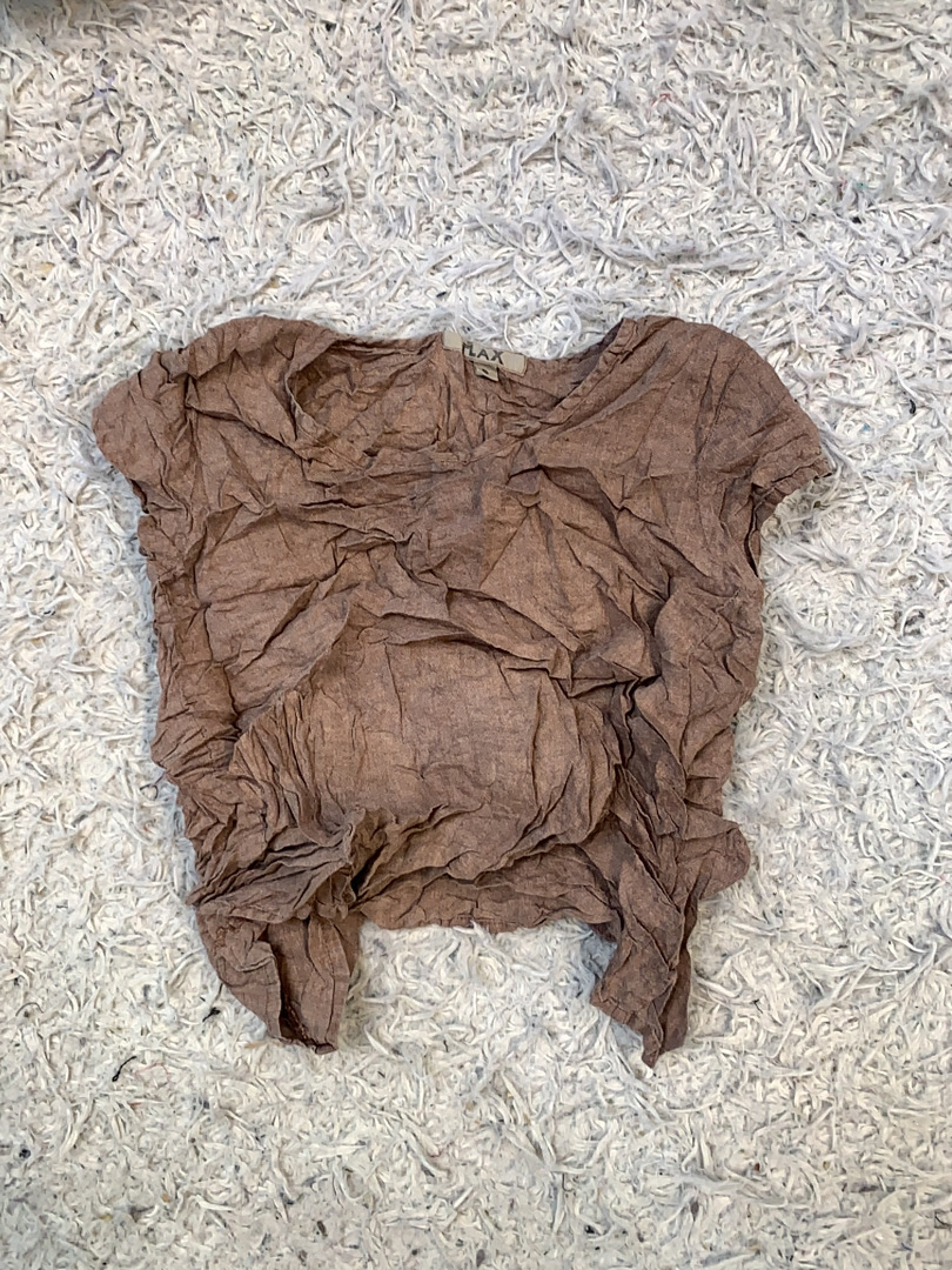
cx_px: 476
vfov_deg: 67.3
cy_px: 635
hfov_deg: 53.1
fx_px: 953
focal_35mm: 26
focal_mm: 4.25
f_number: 1.8
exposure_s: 1/100
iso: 64
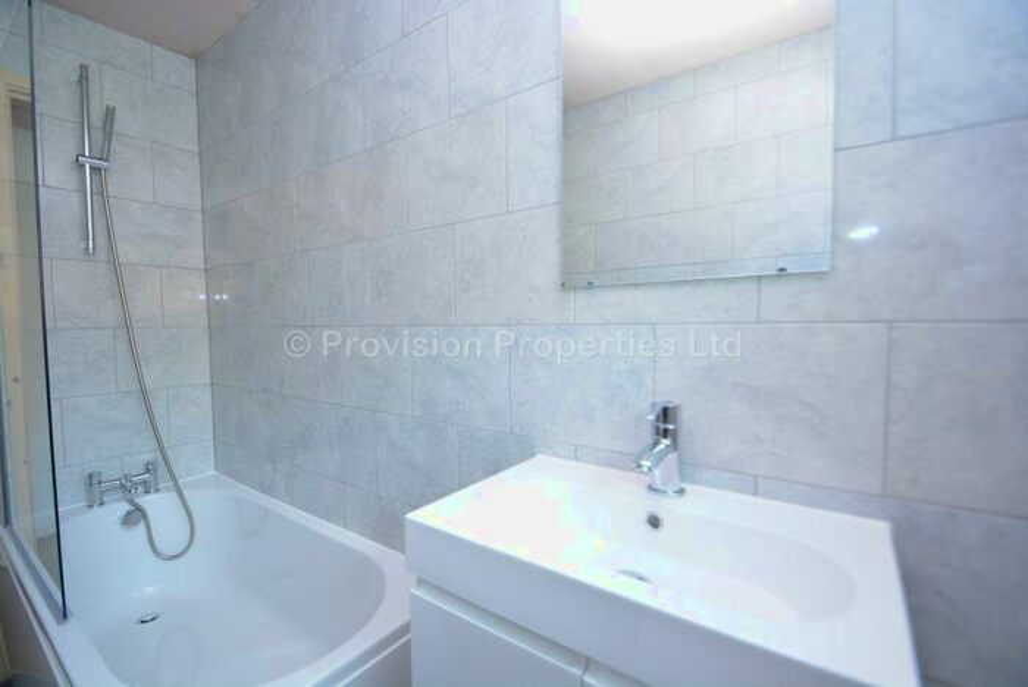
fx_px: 429
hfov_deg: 100.3
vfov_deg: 77.4
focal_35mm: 15
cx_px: 514
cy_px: 344
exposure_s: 1/60
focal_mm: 10
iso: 400
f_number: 4
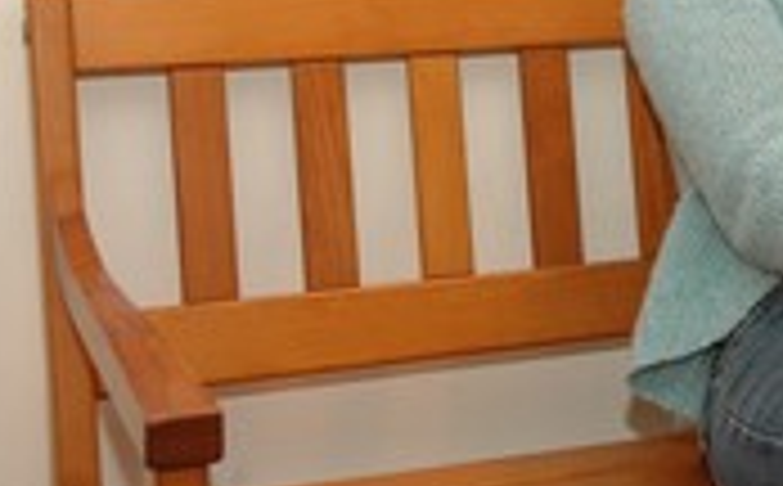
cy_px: 36
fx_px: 2325
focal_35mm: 109
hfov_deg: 18.4
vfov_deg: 11.8
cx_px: 864
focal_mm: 31
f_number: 5.6
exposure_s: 1/30
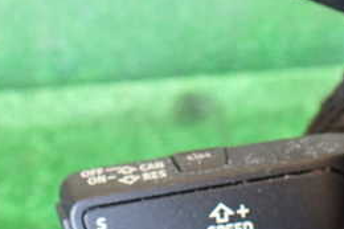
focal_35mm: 72
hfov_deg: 28.1
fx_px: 688
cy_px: 7
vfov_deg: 18.5
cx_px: 189
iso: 800
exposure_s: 1/80
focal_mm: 5.4
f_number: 2.3
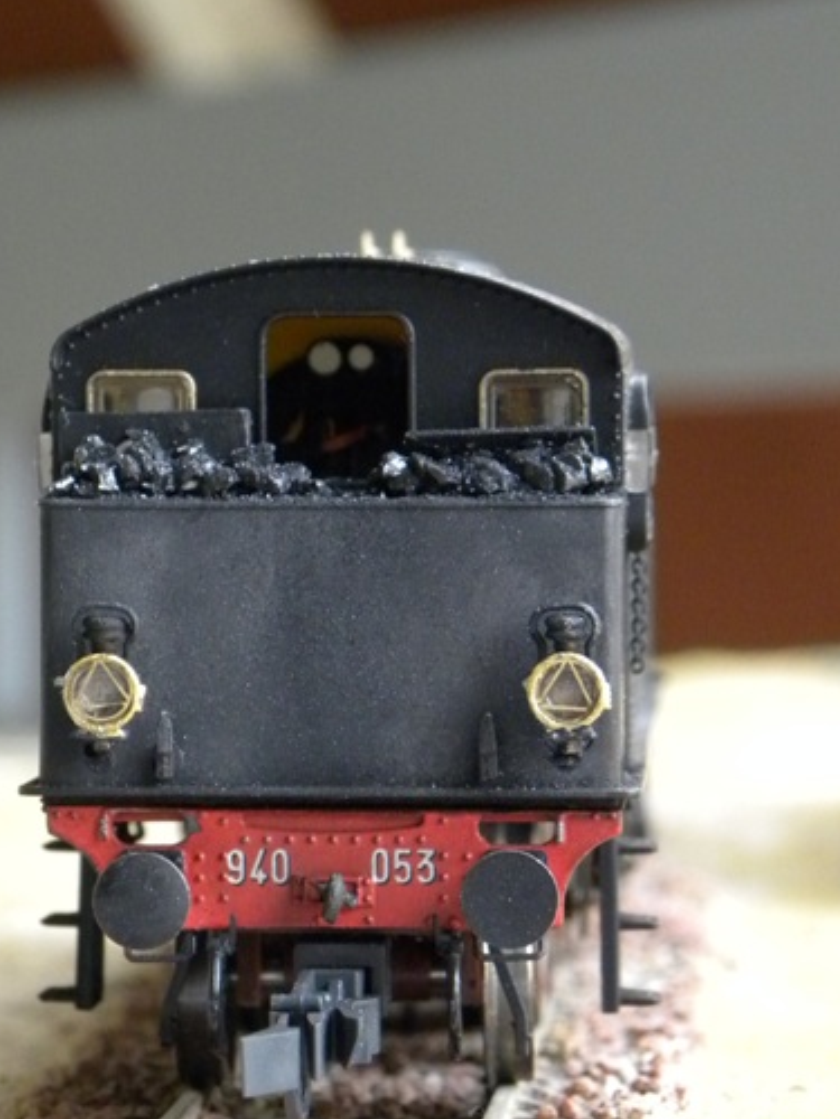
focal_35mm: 168
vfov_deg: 11.8
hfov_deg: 8.8
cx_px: 349
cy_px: 604
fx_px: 5436
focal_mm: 18.8
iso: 400
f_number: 4
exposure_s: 1/55
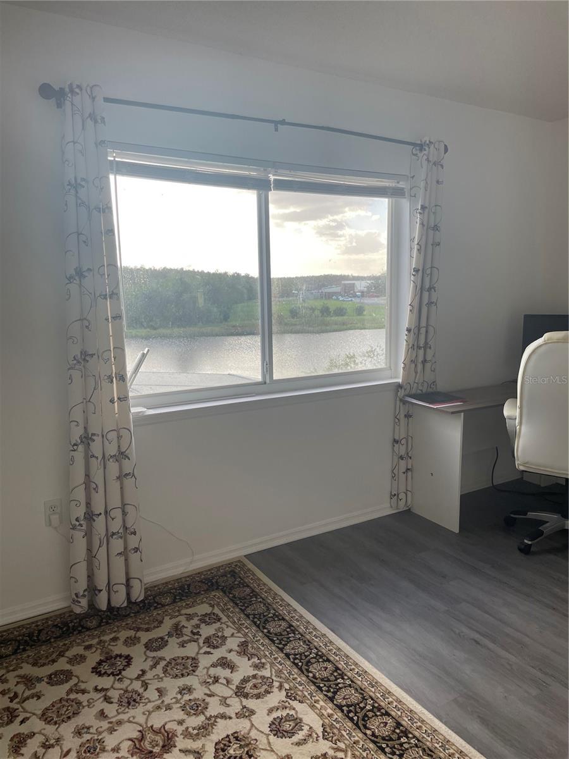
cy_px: 380
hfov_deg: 53.1
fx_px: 570
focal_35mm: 26
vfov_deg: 67.3
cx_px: 284
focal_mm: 4.2
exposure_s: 1/606
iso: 32
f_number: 1.6
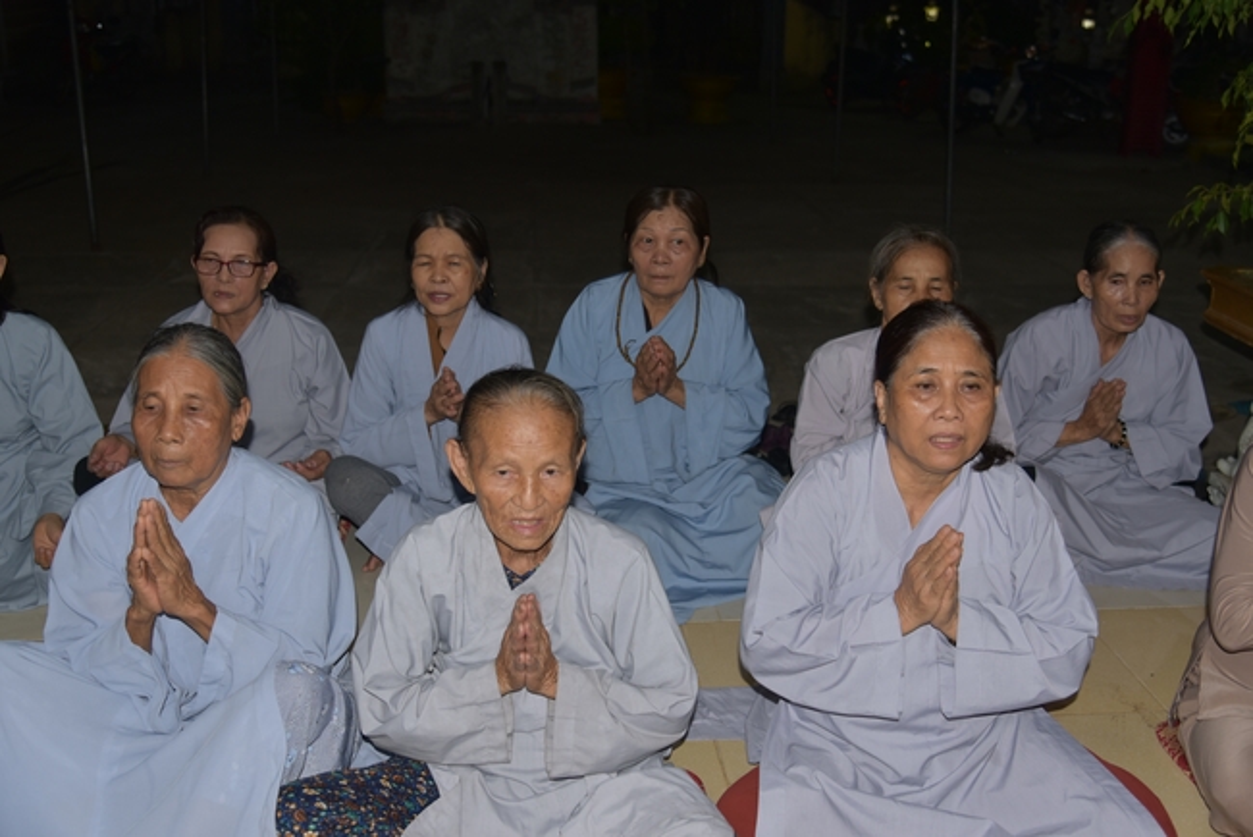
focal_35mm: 38
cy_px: 418
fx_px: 1323
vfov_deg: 35.1
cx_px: 626
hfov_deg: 50.7
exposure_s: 1/60
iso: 320
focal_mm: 38
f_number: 4
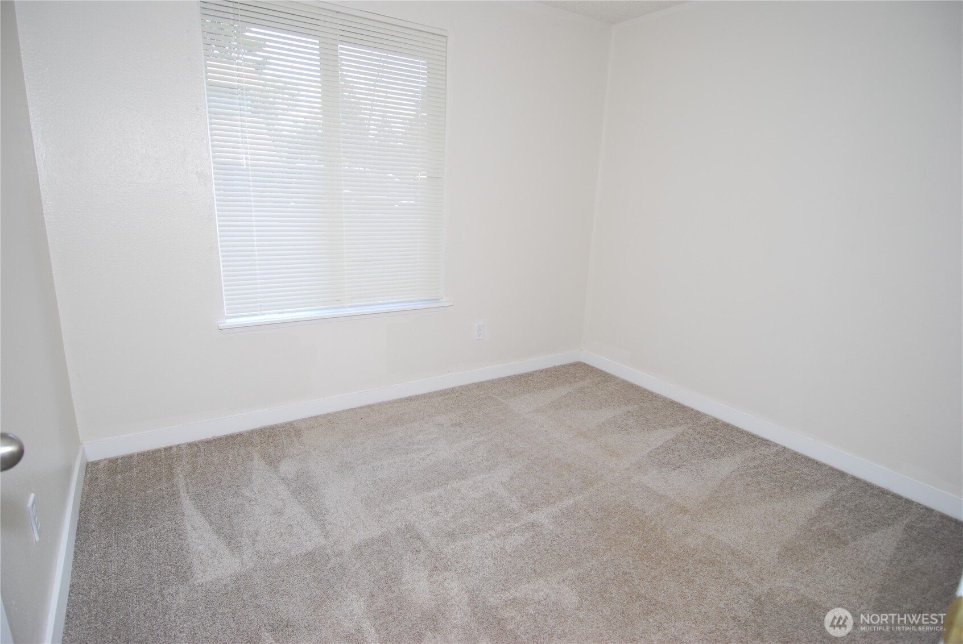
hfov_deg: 89.9
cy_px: 322
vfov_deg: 67.5
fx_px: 482
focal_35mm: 18
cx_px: 482
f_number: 4
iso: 200
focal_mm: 12
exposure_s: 1/60
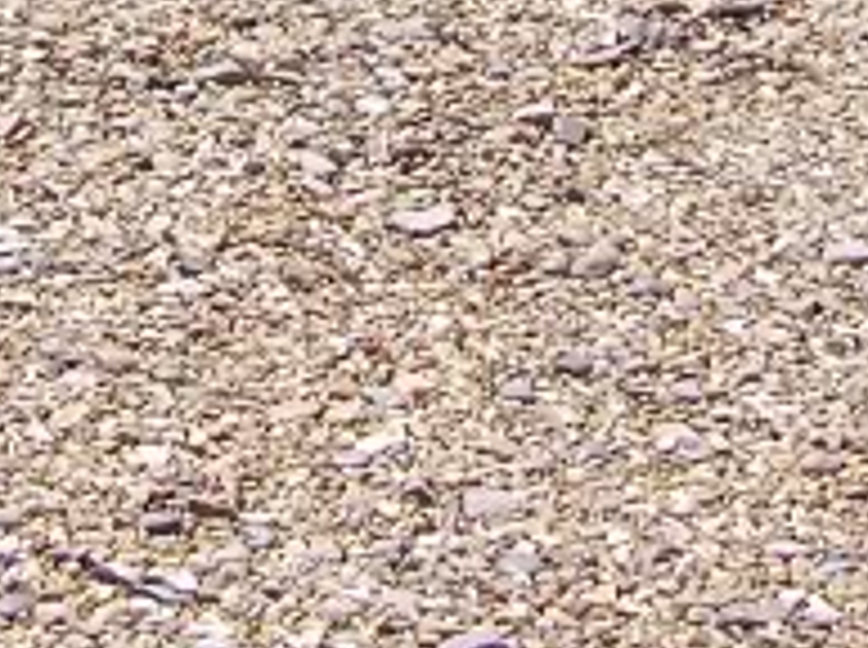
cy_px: -963
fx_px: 5056
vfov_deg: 6.9
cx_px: 54
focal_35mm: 202
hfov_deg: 9.8
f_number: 4
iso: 64
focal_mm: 6.3
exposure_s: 1/500
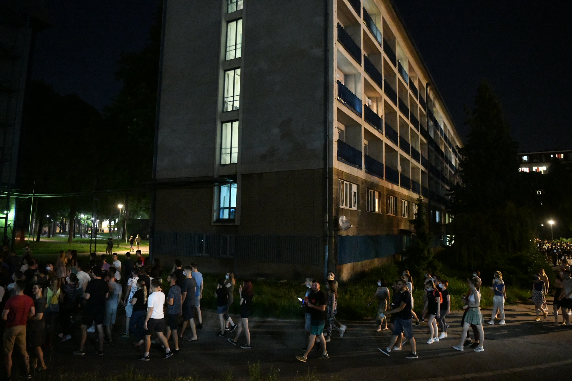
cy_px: 190
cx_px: 286
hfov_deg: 73.7
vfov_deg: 53.1
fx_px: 381
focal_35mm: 24
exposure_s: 1/100
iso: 25600
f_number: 4.5
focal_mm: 24
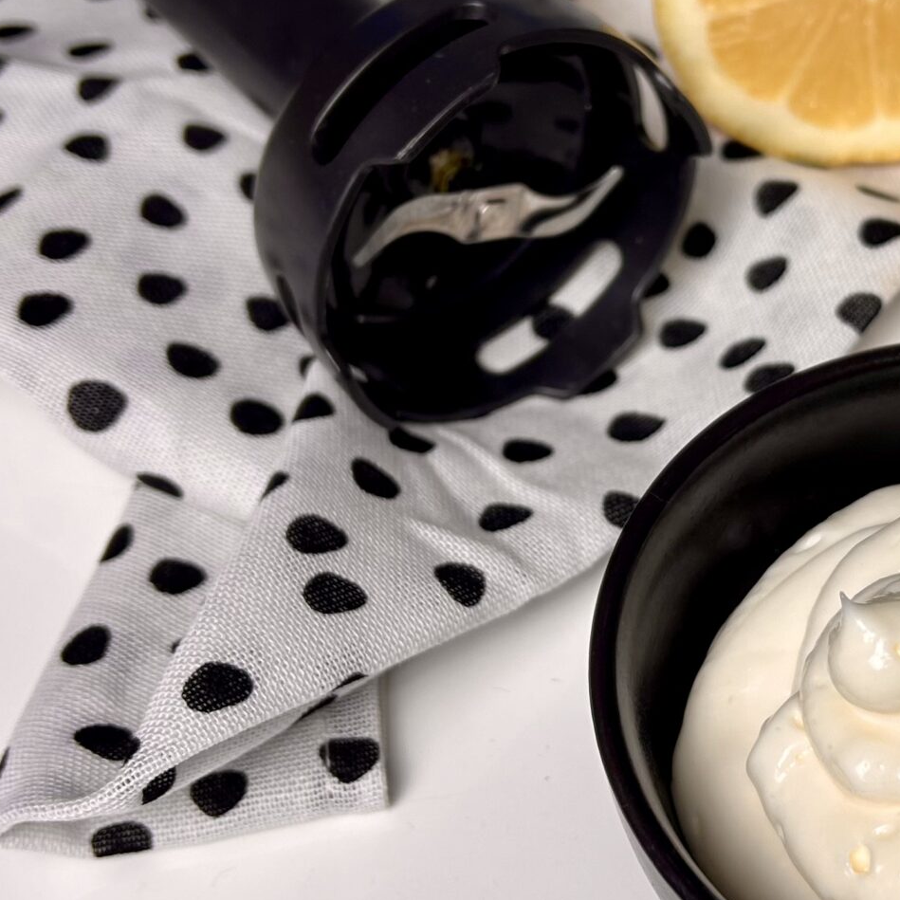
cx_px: 728
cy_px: 434
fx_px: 1824
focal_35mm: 62
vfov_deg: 27.7
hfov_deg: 27.1
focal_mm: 5.7
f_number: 1.5
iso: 40
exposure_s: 1/100
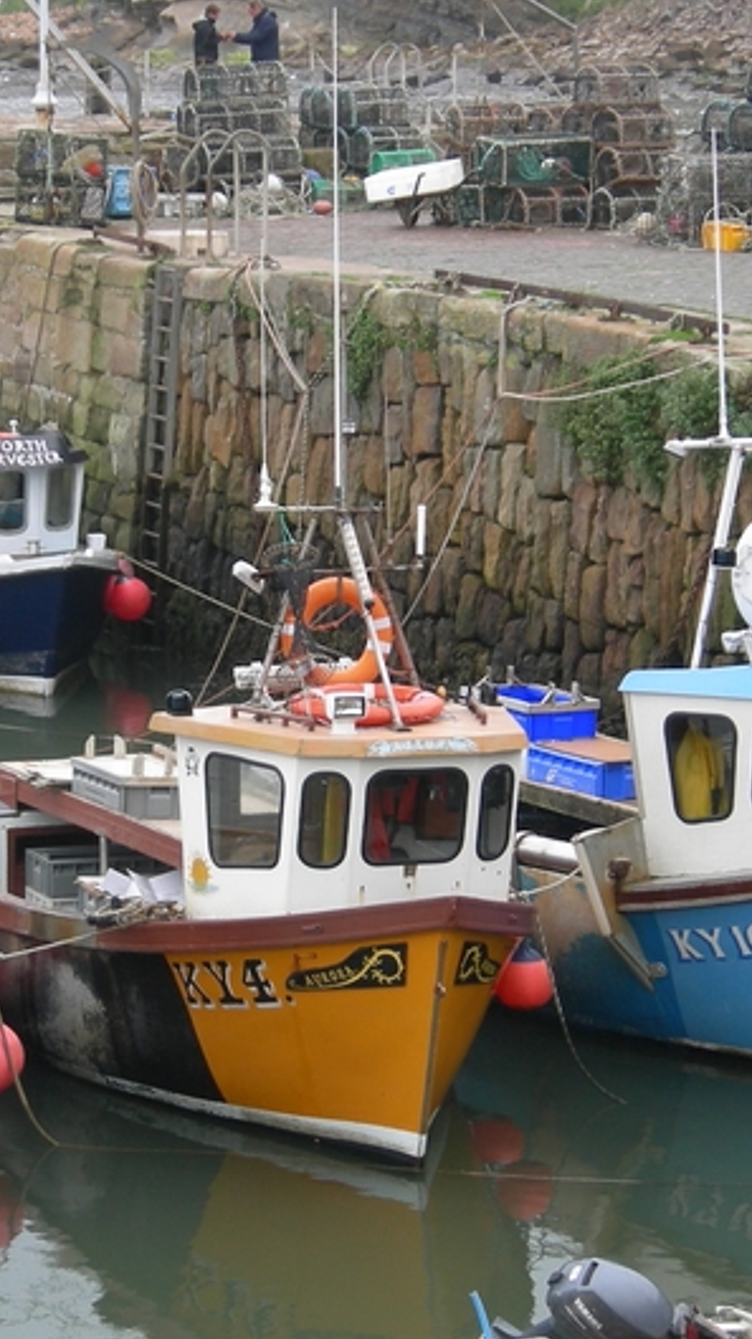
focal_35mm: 122
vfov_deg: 17.6
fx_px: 4331
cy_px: 640
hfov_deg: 9.9
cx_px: 215
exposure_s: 1/90.2
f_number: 3.8
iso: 64
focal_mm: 15.5
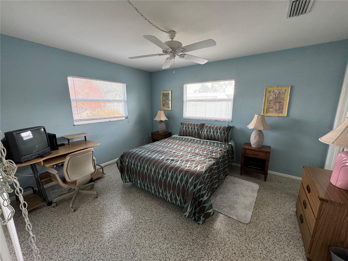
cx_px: 174
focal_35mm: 14
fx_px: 141
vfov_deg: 85.7
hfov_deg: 102.1
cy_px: 130
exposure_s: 1/99
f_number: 2.2
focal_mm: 2.22
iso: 250
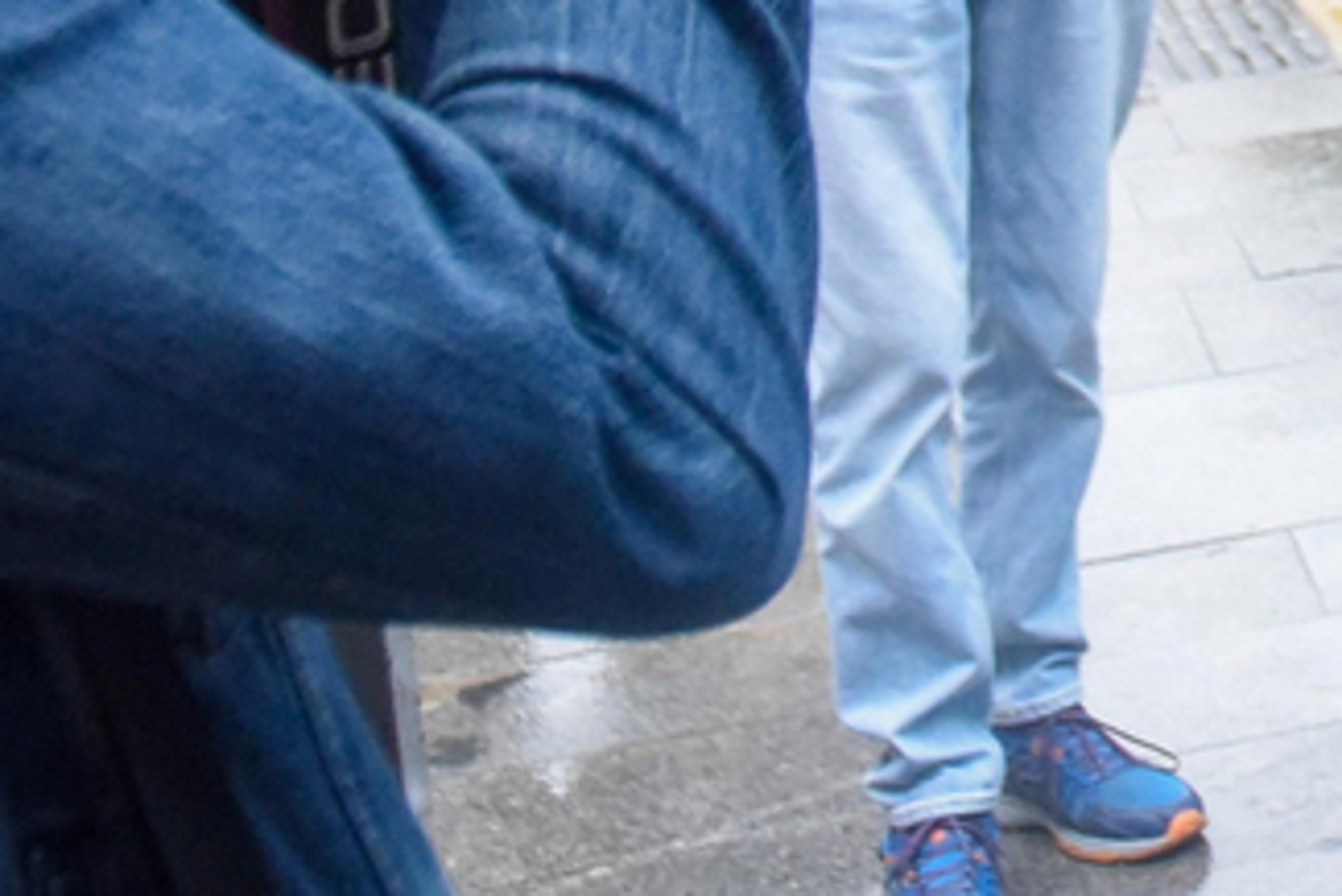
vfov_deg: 11.1
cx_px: 2767
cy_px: -549
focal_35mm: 118
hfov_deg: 14.2
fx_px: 4401
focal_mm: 24
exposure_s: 1/4000
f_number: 4
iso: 6400
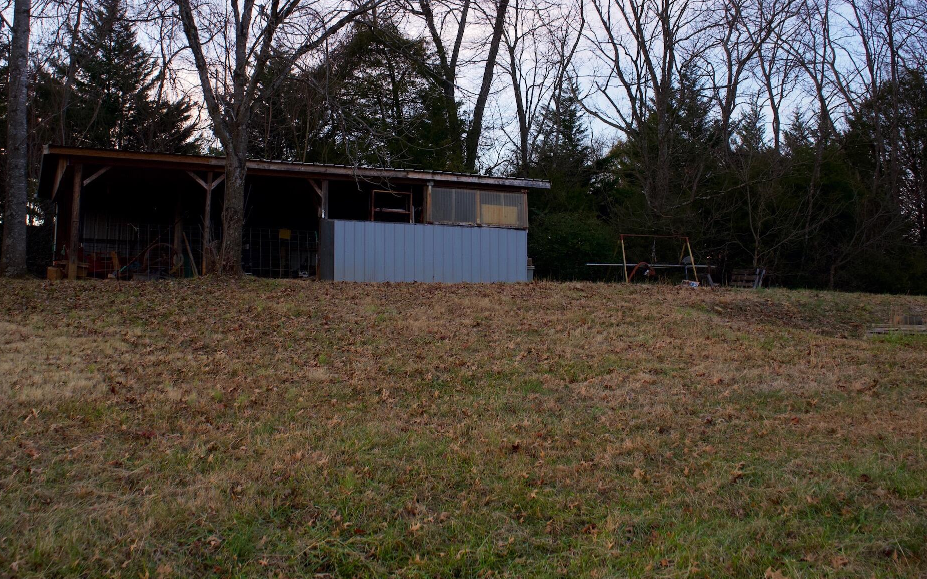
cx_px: 425
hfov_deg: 51.5
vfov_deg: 33.3
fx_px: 960
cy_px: 203
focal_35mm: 38
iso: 800
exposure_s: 1/160
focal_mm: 30
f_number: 5.6
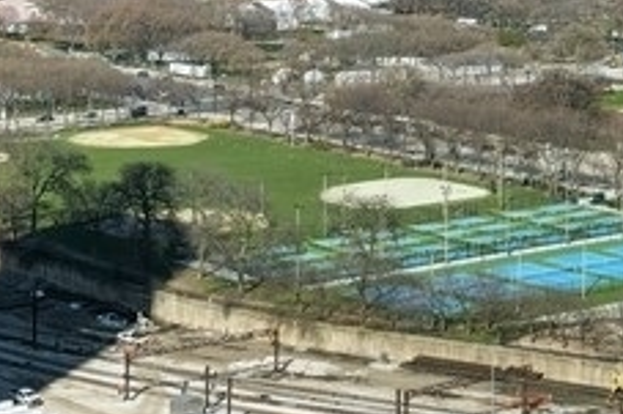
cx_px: 848
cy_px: -192
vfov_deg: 9.6
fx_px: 2404
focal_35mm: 139
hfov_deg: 14.1
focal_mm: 35
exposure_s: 1/800
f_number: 8
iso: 320
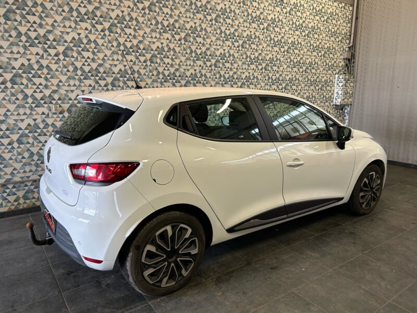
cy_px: 156
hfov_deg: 67.3
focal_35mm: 26
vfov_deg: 53.1
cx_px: 208
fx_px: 313
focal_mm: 5.7
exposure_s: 1/50
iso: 100
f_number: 1.5
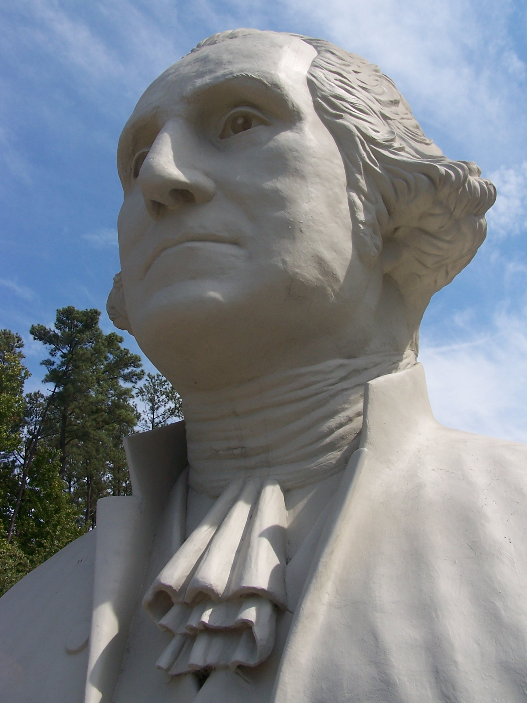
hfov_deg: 36.0
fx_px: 812
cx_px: 264
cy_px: 352
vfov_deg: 46.8
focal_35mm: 40
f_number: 5.6
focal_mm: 6.7
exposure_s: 1/500
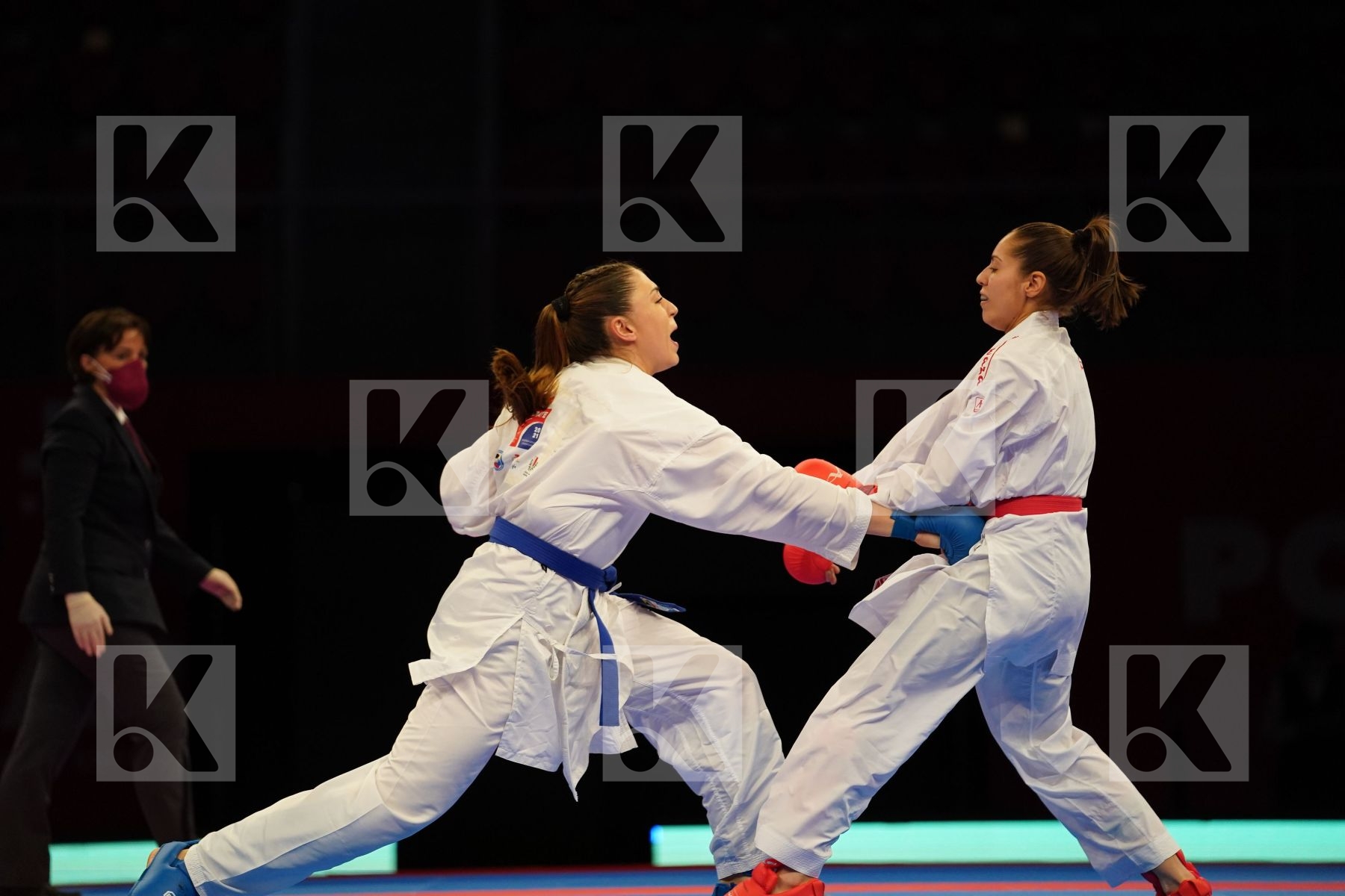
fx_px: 6762
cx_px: 672
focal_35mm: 181
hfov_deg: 11.4
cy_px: 448
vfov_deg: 7.6
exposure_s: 1/1000
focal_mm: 181
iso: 2000
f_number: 2.8
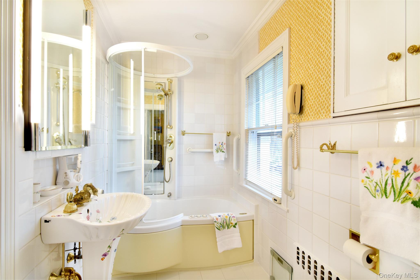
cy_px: 140
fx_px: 192
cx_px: 210
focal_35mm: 16
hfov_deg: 95.0
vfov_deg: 72.0
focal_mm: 11
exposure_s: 1/20
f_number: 8
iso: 640
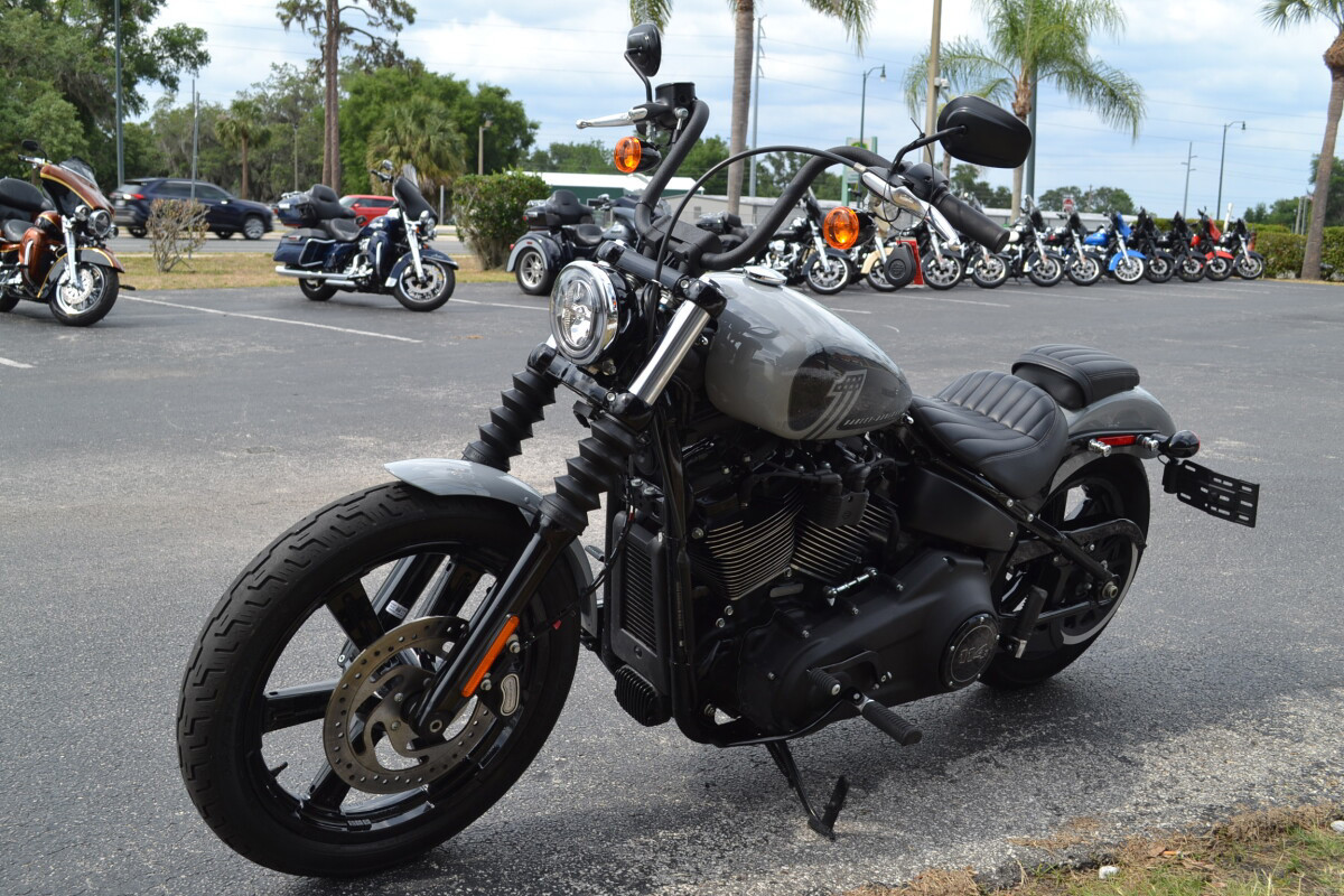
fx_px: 1344
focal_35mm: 36
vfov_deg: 36.9
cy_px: 448
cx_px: 672
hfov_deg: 53.1
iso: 100
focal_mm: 24
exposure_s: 1/160
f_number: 6.3
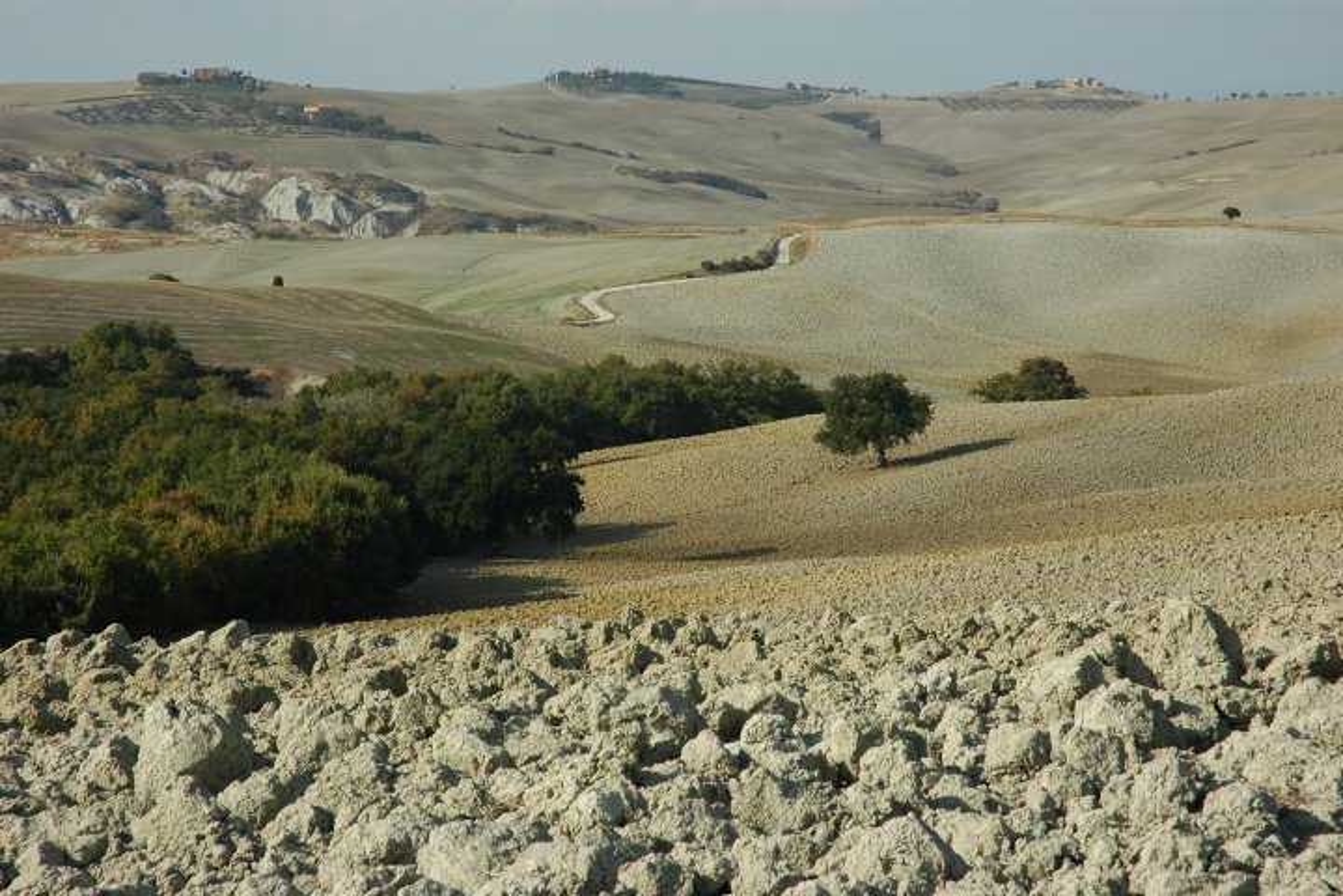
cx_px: 672
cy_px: 448
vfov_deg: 13.0
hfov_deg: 19.5
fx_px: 3917
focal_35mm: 105
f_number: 10
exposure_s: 1/320
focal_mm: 70
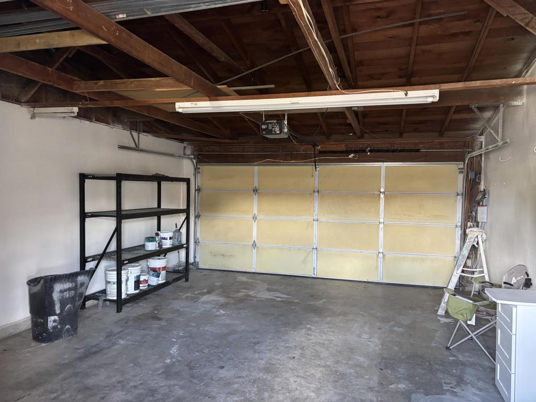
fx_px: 403
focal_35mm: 26
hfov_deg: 67.3
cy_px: 201
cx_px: 268
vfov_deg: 53.1
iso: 500
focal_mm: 5.96
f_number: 1.6
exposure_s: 1/60
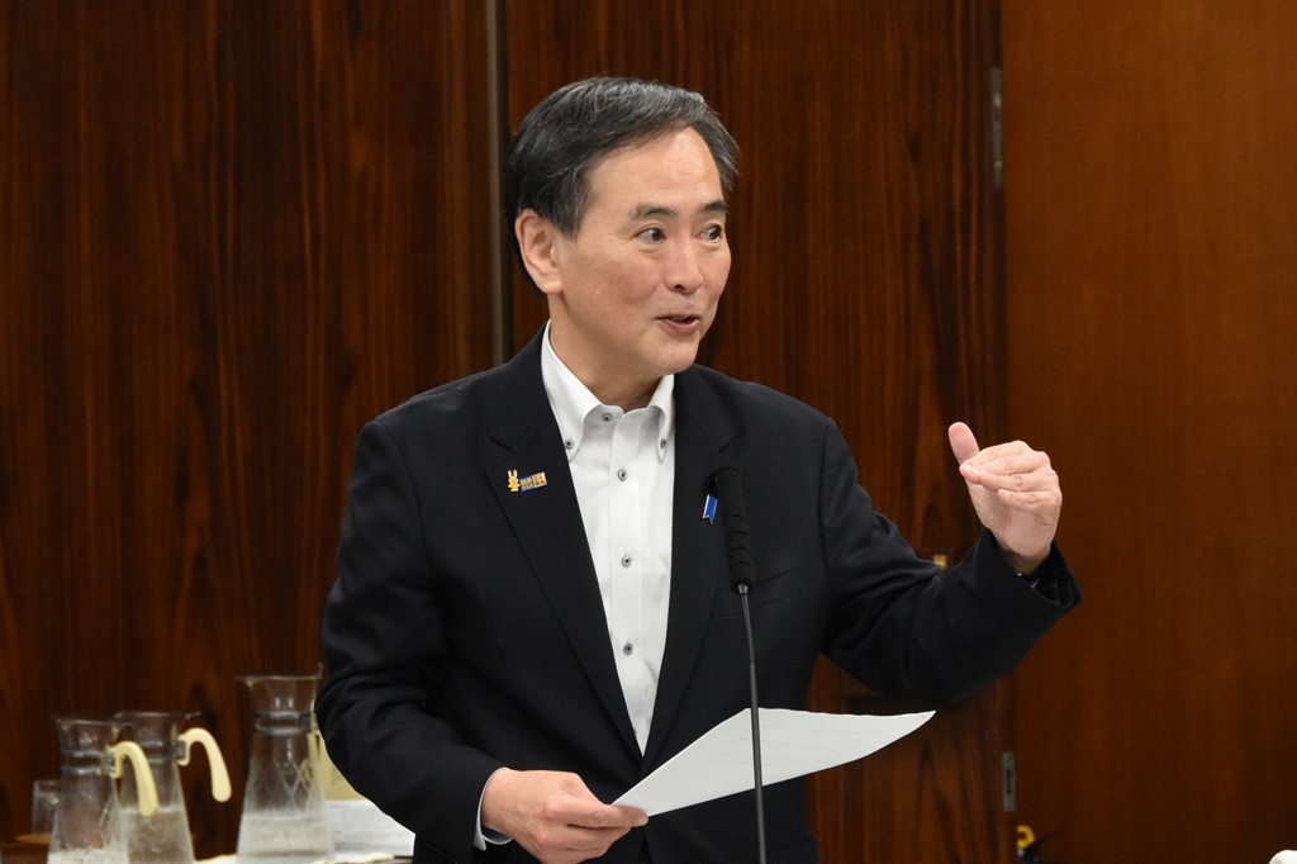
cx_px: 648
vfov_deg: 11.1
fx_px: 4430
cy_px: 432
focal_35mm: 123
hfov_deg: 16.7
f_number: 6.3
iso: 2500
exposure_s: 1/200
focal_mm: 82
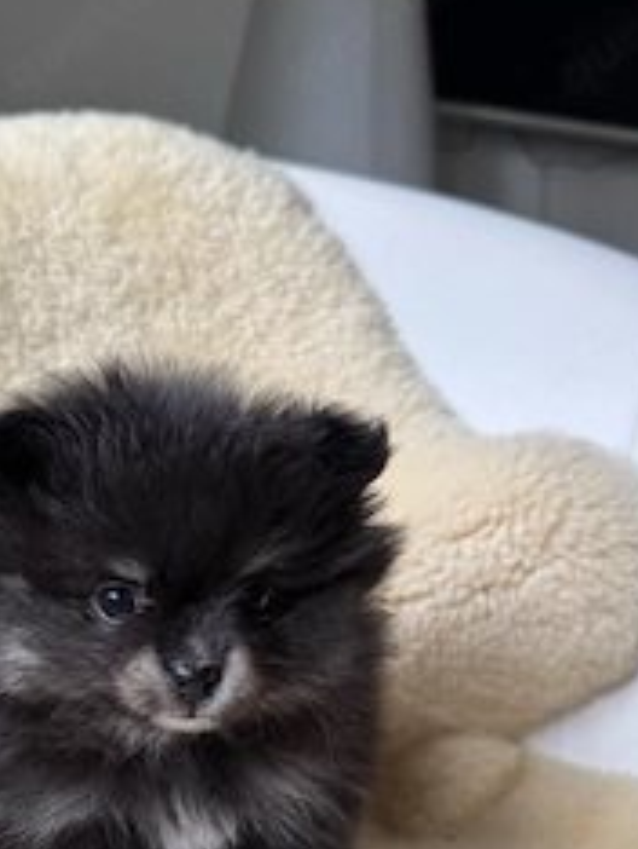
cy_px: 617
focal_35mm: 41
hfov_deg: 34.7
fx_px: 1006
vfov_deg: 44.5
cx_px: 188
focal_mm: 6.76
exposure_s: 1/121
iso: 125
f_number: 1.78
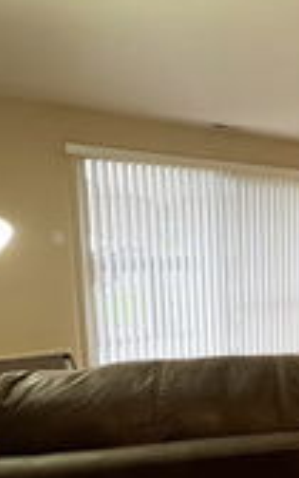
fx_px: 456
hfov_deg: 28.6
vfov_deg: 54.6
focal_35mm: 35
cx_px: 403
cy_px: 302
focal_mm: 1.57
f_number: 1.8
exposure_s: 1/60
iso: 200
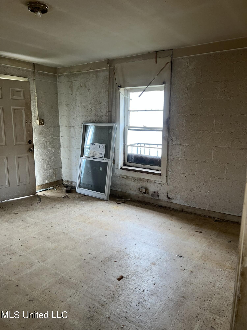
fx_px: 247
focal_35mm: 26
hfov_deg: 53.1
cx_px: 124
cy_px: 165
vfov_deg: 67.3
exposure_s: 1/55
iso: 32
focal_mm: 5.7
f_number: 1.5
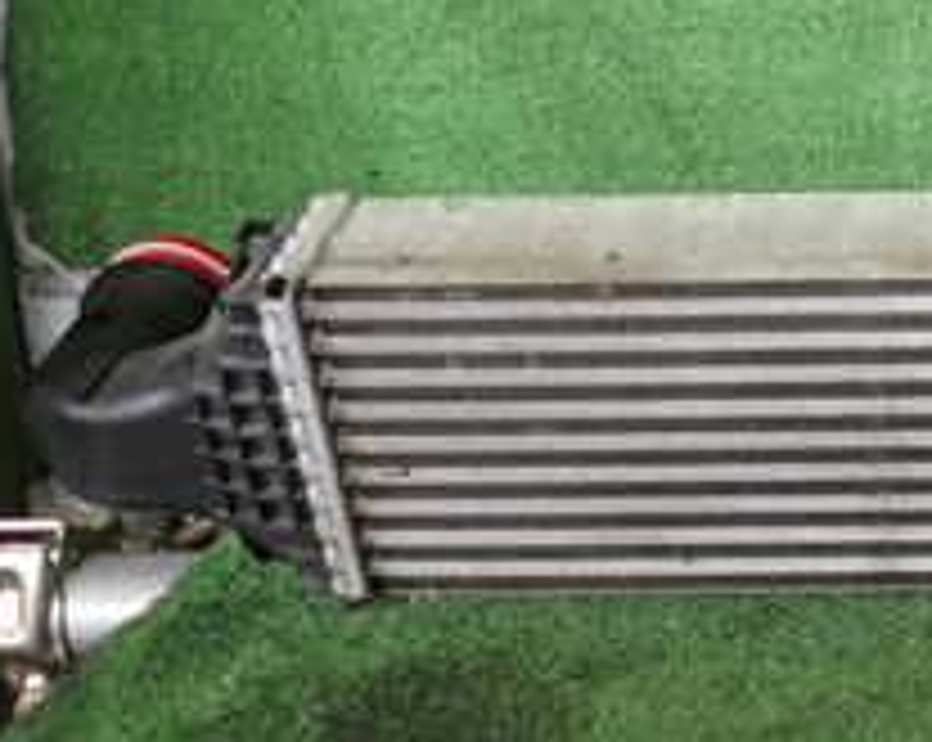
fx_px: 2341
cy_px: 247
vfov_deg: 18.0
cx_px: 1220
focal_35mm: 85
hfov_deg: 20.5
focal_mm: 5.4
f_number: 2.3
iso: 200
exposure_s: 1/60
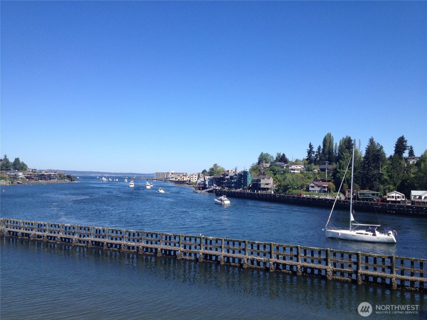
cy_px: 160
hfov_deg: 52.6
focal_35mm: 35
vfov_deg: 40.7
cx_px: 214
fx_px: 432
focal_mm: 4.28
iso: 50
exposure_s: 1/1672
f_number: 2.4
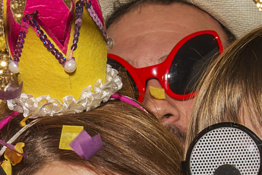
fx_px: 2104
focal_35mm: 289
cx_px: -24
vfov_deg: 4.7
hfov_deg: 7.1
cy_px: 308
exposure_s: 1/200
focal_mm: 44
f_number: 11
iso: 100
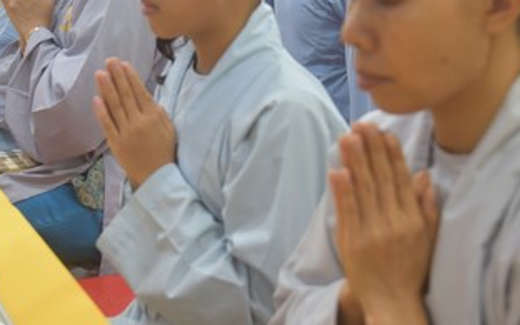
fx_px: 1091
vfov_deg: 16.9
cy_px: 83
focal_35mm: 77
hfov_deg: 26.8
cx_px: 228
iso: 1000
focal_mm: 38
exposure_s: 1/60
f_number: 4
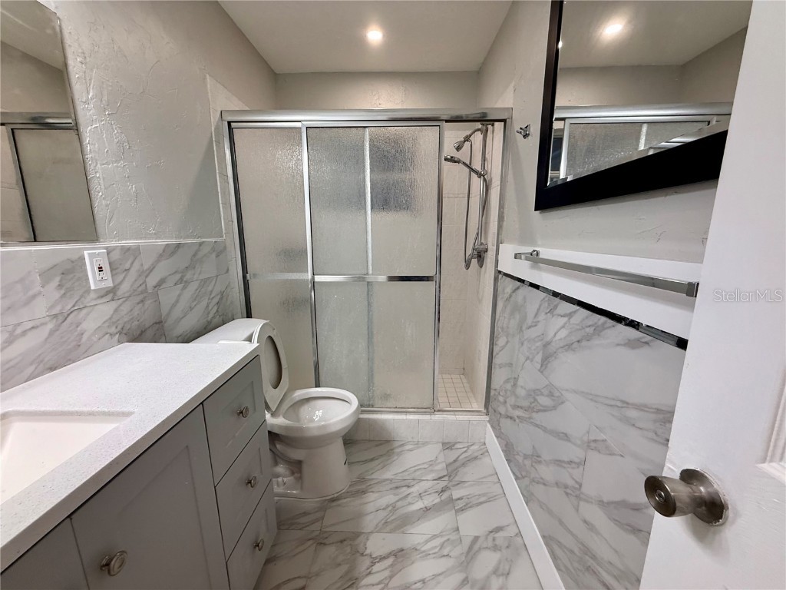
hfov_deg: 102.1
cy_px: 295
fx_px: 318
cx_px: 393
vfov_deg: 85.7
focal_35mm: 14
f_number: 2.2
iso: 160
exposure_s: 1/120
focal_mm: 2.22
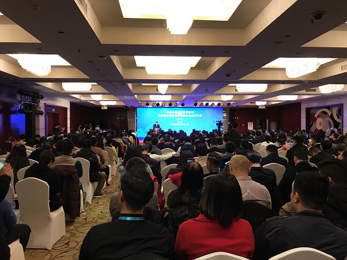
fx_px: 281
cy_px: 130
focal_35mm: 28
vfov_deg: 49.7
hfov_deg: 63.4
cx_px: 174
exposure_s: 1/17
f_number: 1.8
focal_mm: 3.99
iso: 64
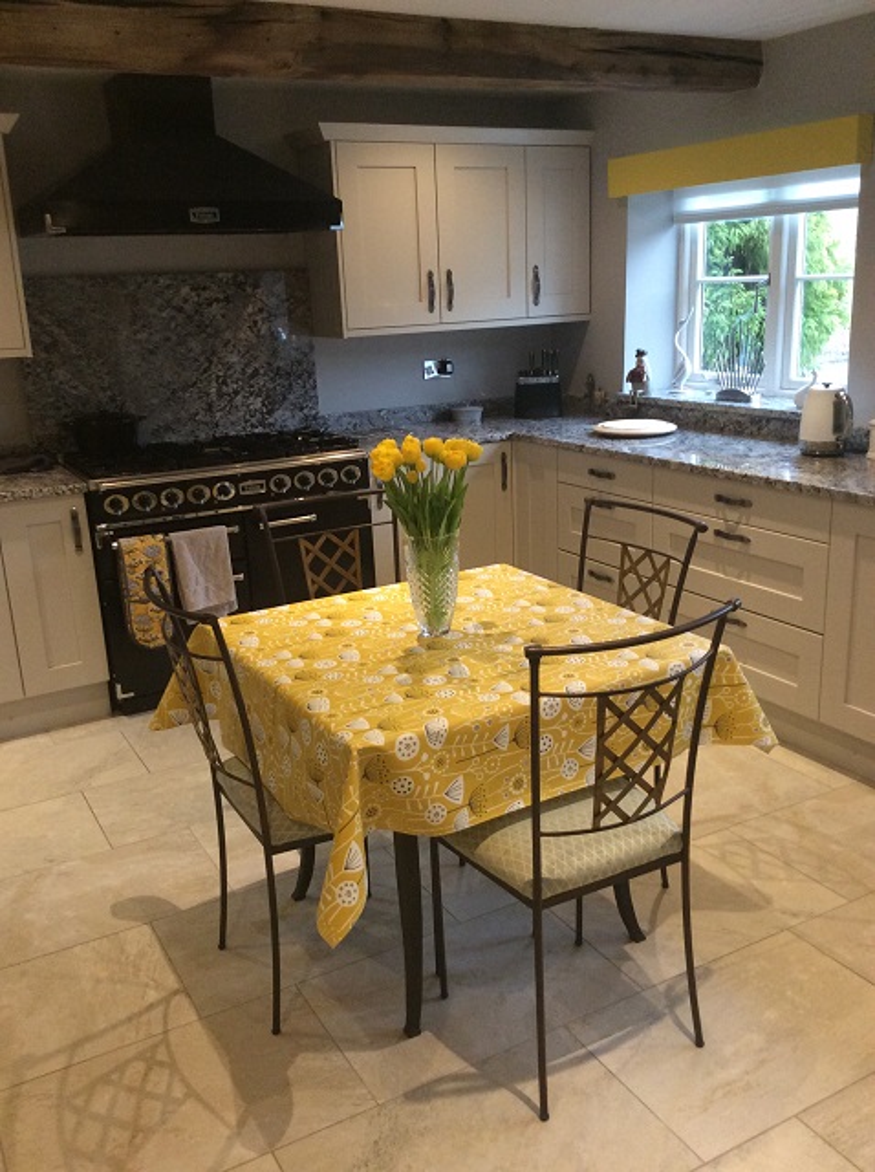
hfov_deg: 44.1
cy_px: 586
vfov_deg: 56.9
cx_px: 438
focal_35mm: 32
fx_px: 1081
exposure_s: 1/25
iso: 125
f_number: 2.4
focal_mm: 3.3
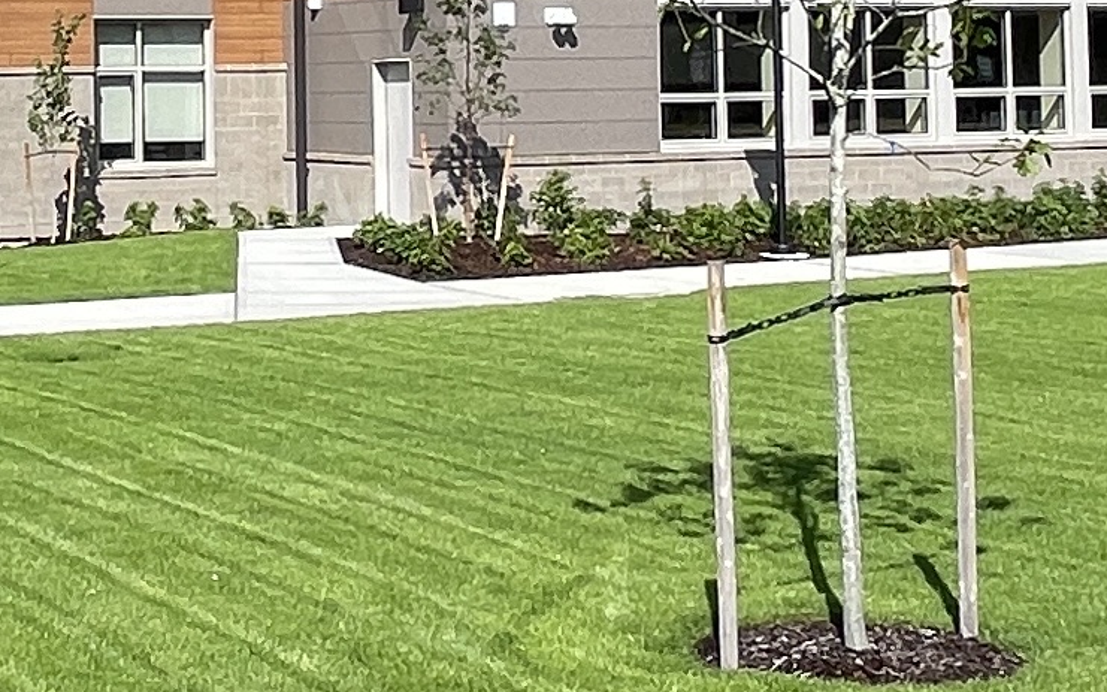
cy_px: -6
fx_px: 2263
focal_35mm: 75
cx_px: 179
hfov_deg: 26.8
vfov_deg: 17.0
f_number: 2.4
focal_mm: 1.54
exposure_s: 1/773
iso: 25
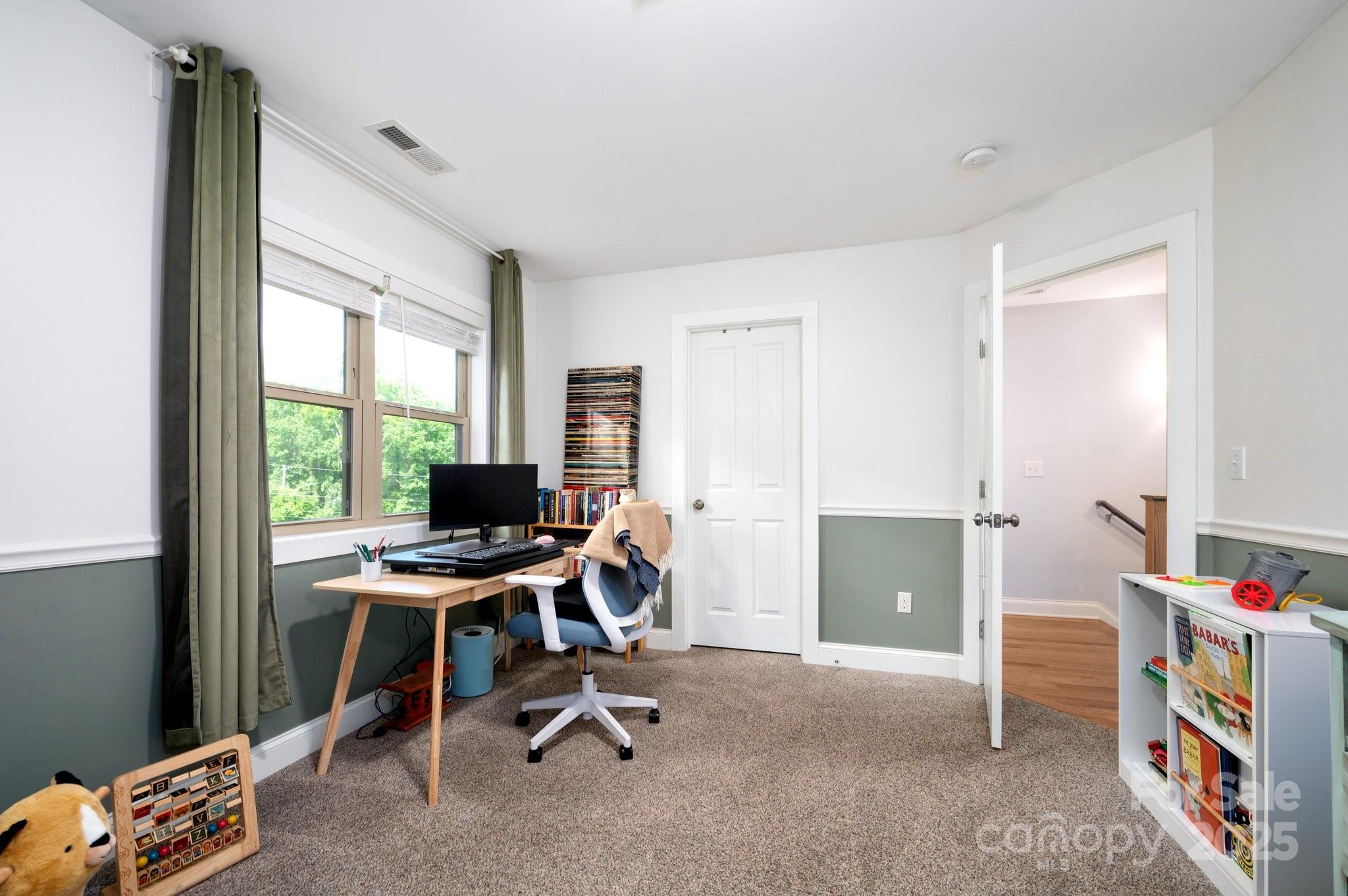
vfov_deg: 81.1
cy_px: 448
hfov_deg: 104.3
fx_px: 524
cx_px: 674
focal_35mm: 14
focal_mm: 14
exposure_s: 1/13
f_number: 8
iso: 200
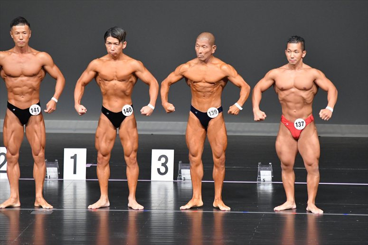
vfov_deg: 4.4
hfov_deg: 6.5
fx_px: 3218
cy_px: 122
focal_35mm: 315
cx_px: 184
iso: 5000
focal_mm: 210
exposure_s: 1/400
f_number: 5.6
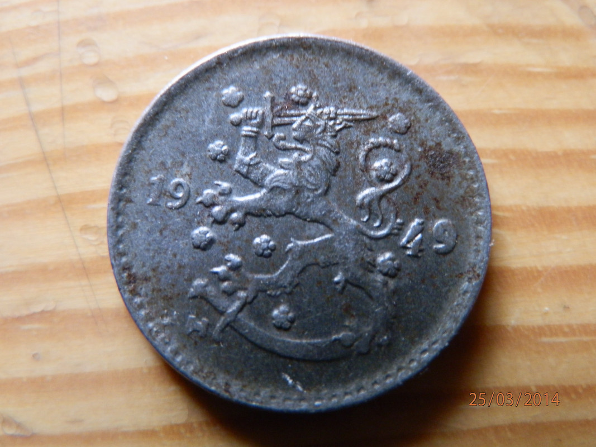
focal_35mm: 34
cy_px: 224
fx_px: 585
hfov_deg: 54.0
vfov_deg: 41.8
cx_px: 298
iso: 250
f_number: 3.5
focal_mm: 6.17
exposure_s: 1/8
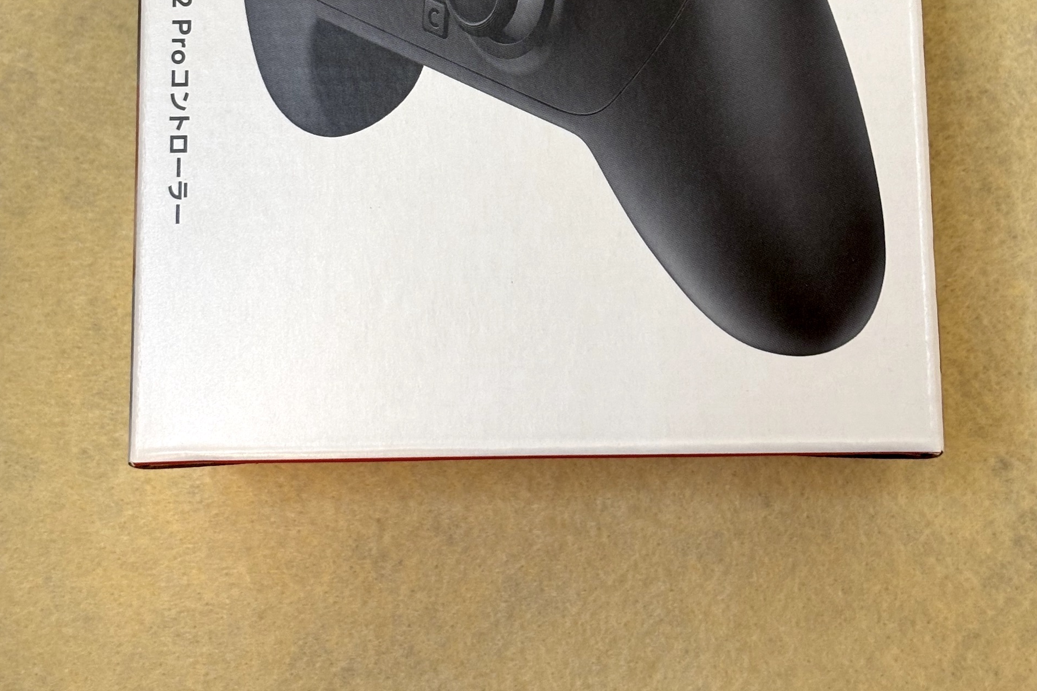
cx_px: 522
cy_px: 3
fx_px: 2102
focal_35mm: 73
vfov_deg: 18.2
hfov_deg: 27.7
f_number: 1.6
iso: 80
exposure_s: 1/50
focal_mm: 5.96
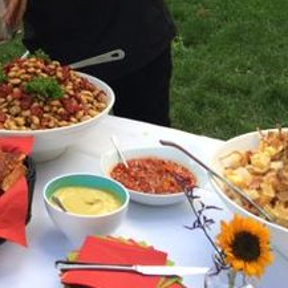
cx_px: -76
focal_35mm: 71
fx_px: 668
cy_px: 35
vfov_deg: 23.7
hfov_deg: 22.1
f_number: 2.2
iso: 32
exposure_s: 1/222
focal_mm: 4.15
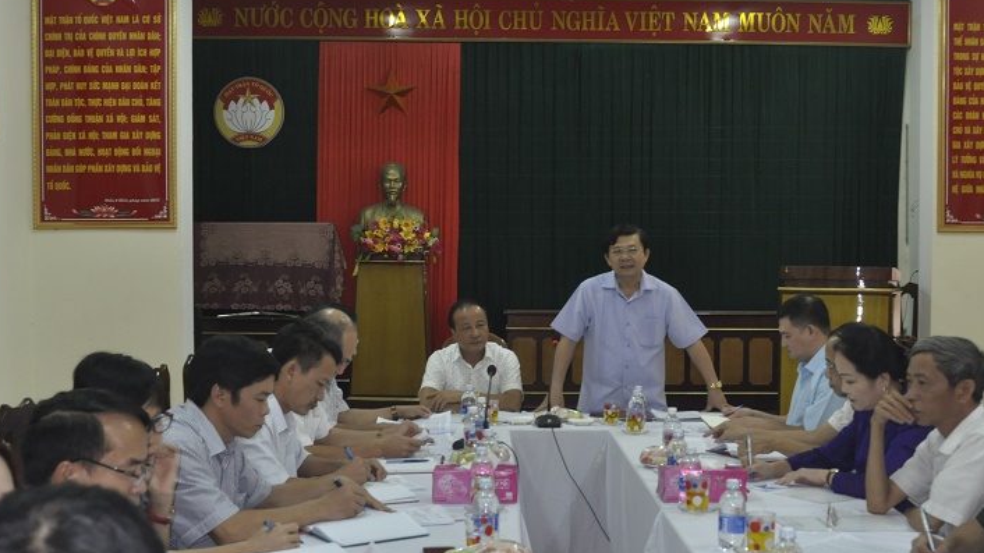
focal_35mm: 48
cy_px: 328
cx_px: 545
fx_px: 1252
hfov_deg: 42.8
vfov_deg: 24.9
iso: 800
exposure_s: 1/50
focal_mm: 24
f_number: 3.5
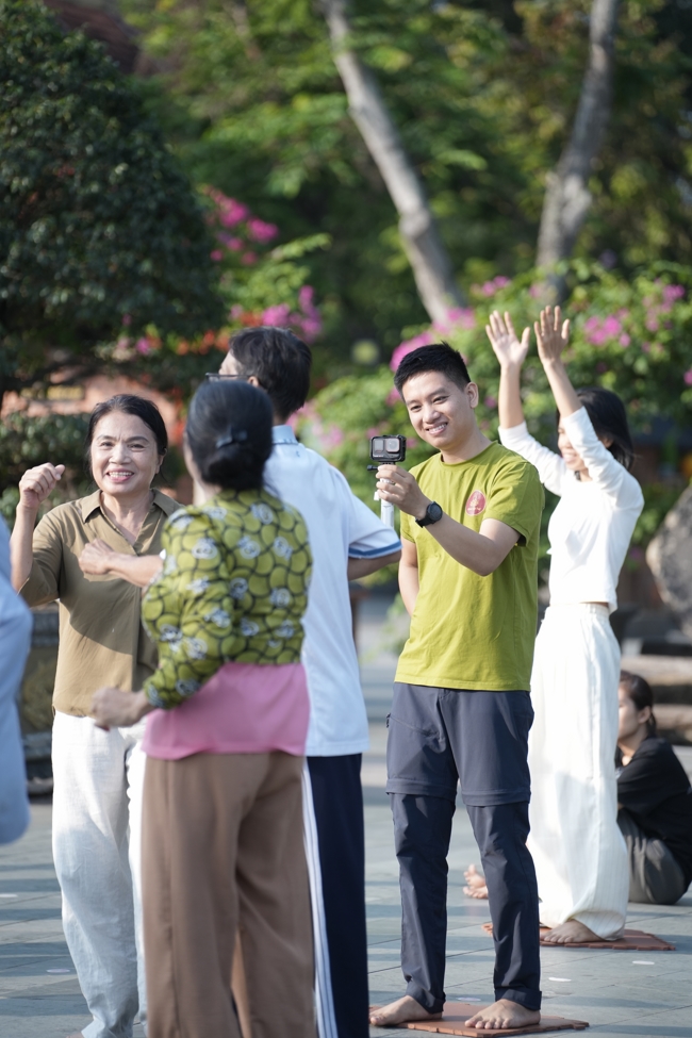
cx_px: 346
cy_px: 519
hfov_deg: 9.1
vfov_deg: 13.7
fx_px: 4325
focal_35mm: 150
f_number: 2.8
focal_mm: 150
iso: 500
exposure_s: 1/1600
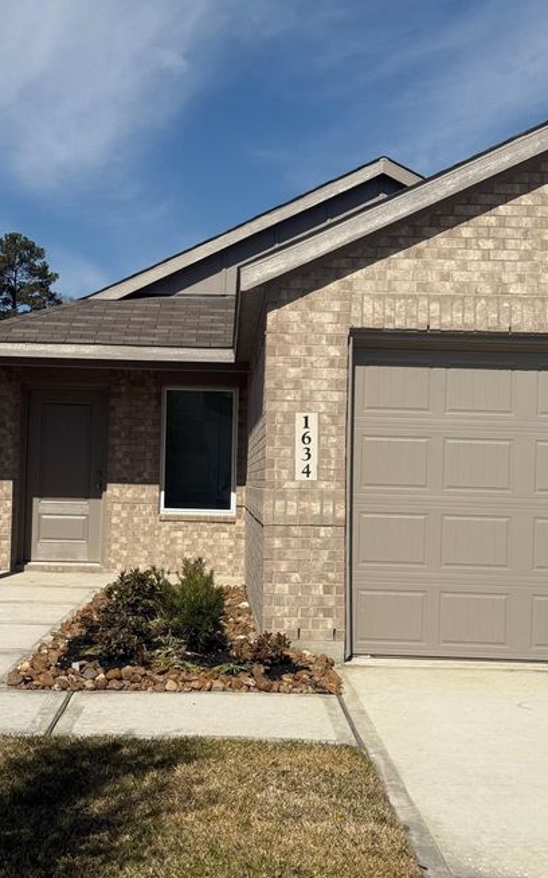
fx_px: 1243
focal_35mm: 52
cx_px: 262
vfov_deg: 38.9
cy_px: 435
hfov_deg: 24.9
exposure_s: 1/9901
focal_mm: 6.76
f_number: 1.78
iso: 64
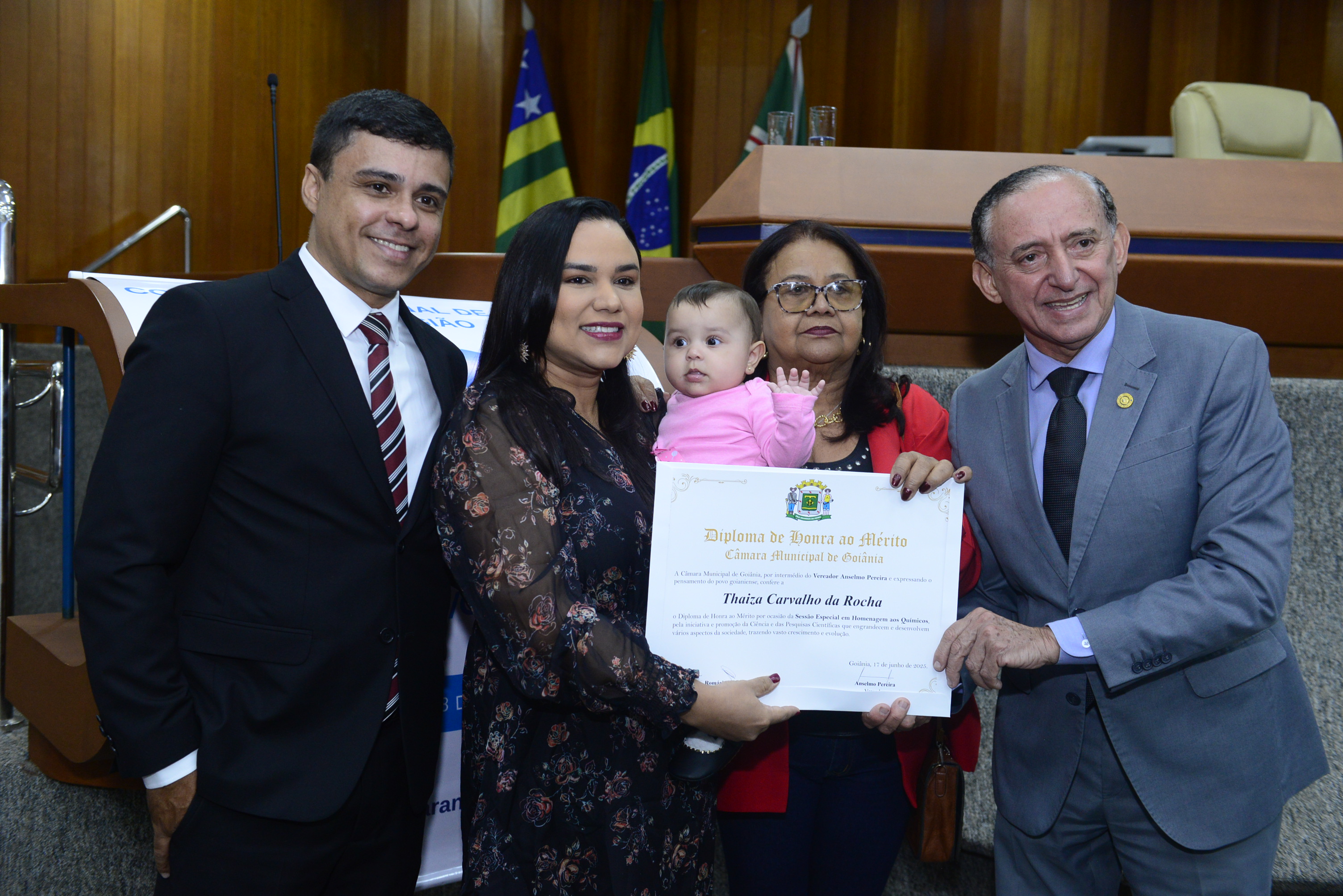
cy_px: 448
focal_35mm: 38
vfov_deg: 35.1
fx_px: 1418
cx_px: 672
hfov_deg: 50.7
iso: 2500
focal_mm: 38
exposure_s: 1/125
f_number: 5.6
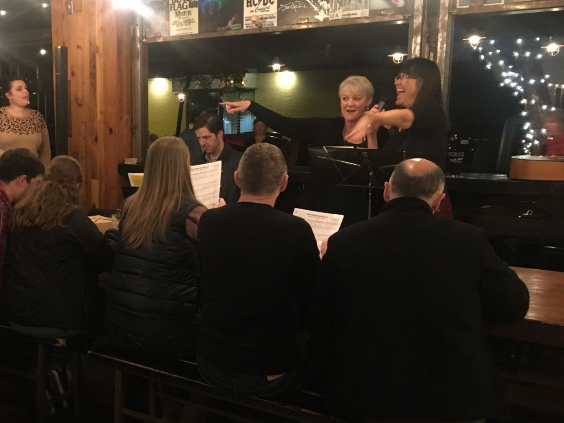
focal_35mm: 44
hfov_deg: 41.6
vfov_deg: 32.8
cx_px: 138
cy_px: 234
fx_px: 717
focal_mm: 4.15
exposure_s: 1/15
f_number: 2.2
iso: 400
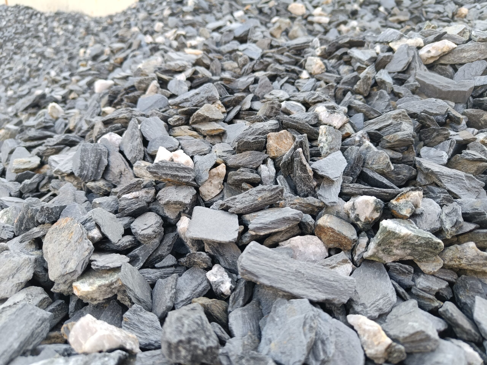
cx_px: 244
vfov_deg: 56.8
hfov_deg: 71.6
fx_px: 338
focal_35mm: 24
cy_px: 182
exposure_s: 1/100
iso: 64
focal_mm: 5.59
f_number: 1.8
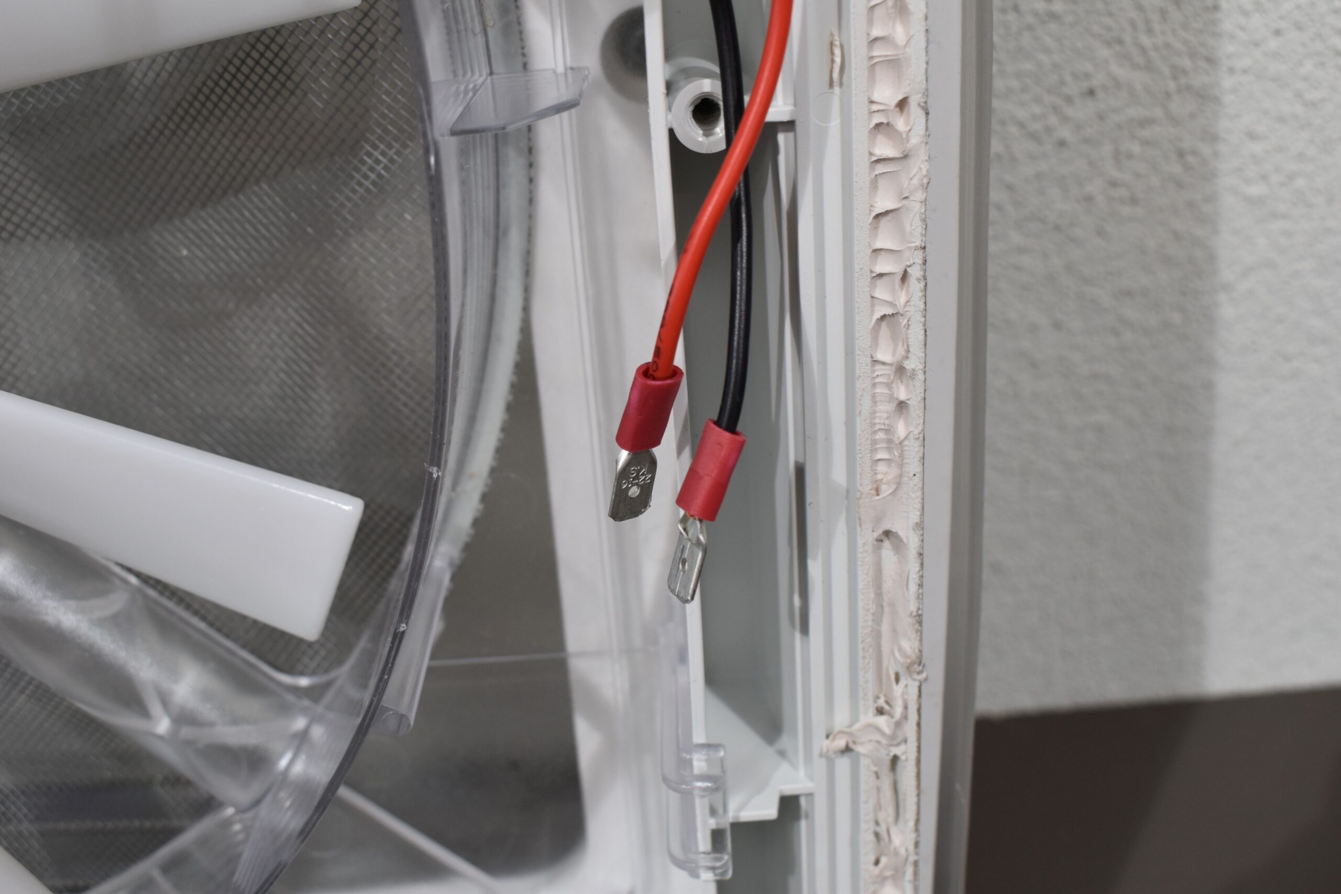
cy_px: 447
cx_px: 670
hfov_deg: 51.3
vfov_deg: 35.5
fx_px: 1397
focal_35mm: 38
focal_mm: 25
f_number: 7.1
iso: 400
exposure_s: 1/60
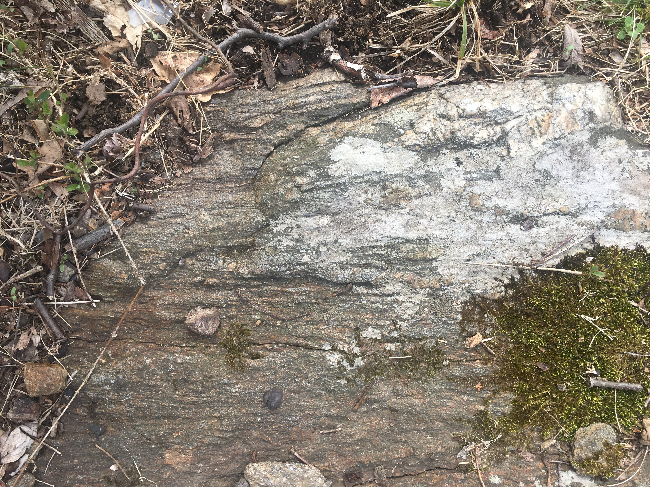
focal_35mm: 29
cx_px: 325
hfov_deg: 61.7
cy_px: 244
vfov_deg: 48.2
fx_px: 545
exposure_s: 1/490
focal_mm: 4.15
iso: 25
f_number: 2.2
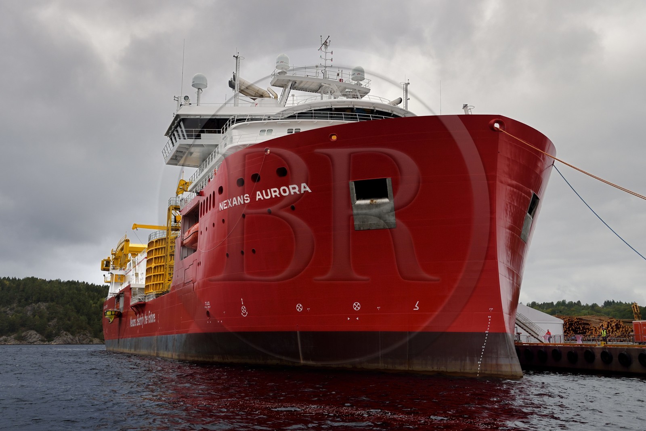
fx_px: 682
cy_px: 216
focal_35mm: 38
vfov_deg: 35.1
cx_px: 323
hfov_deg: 50.7
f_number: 7.1
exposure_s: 1/500
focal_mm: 38
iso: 200
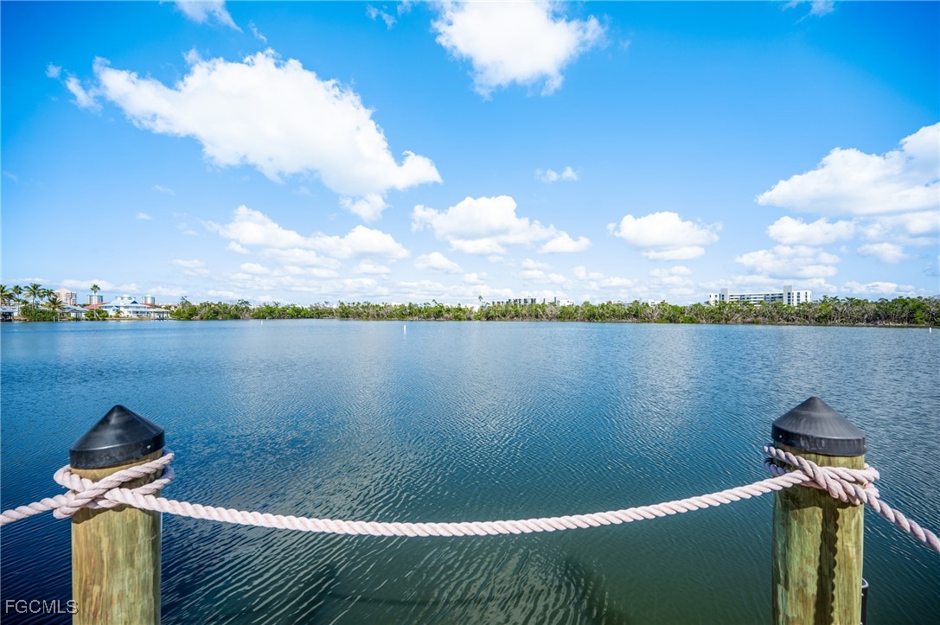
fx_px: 365
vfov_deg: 81.1
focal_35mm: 14
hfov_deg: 104.3
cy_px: 312
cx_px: 470
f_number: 4
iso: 100
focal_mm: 14
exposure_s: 1/1250
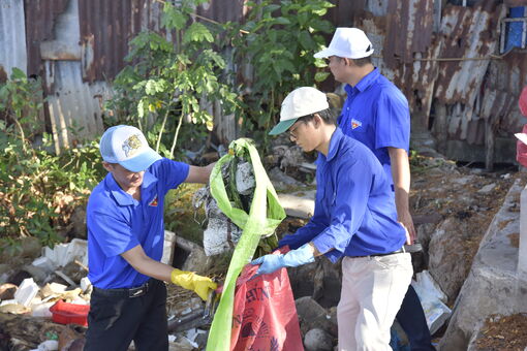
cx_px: 264
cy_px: 176
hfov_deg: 27.0
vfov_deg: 18.2
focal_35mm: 75
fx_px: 1098
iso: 640
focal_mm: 75
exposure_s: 1/320
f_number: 7.1
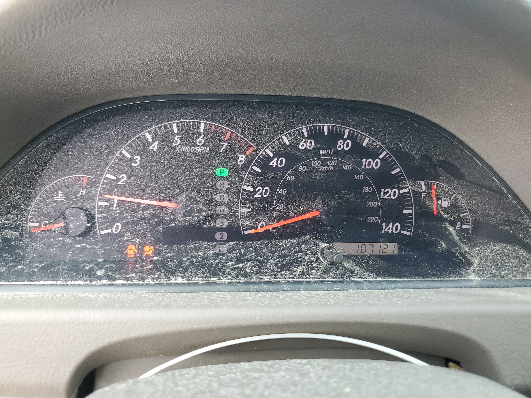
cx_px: 266
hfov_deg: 67.3
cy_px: 199
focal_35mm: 26
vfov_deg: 53.1
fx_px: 399
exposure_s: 1/120
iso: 77
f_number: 1.5
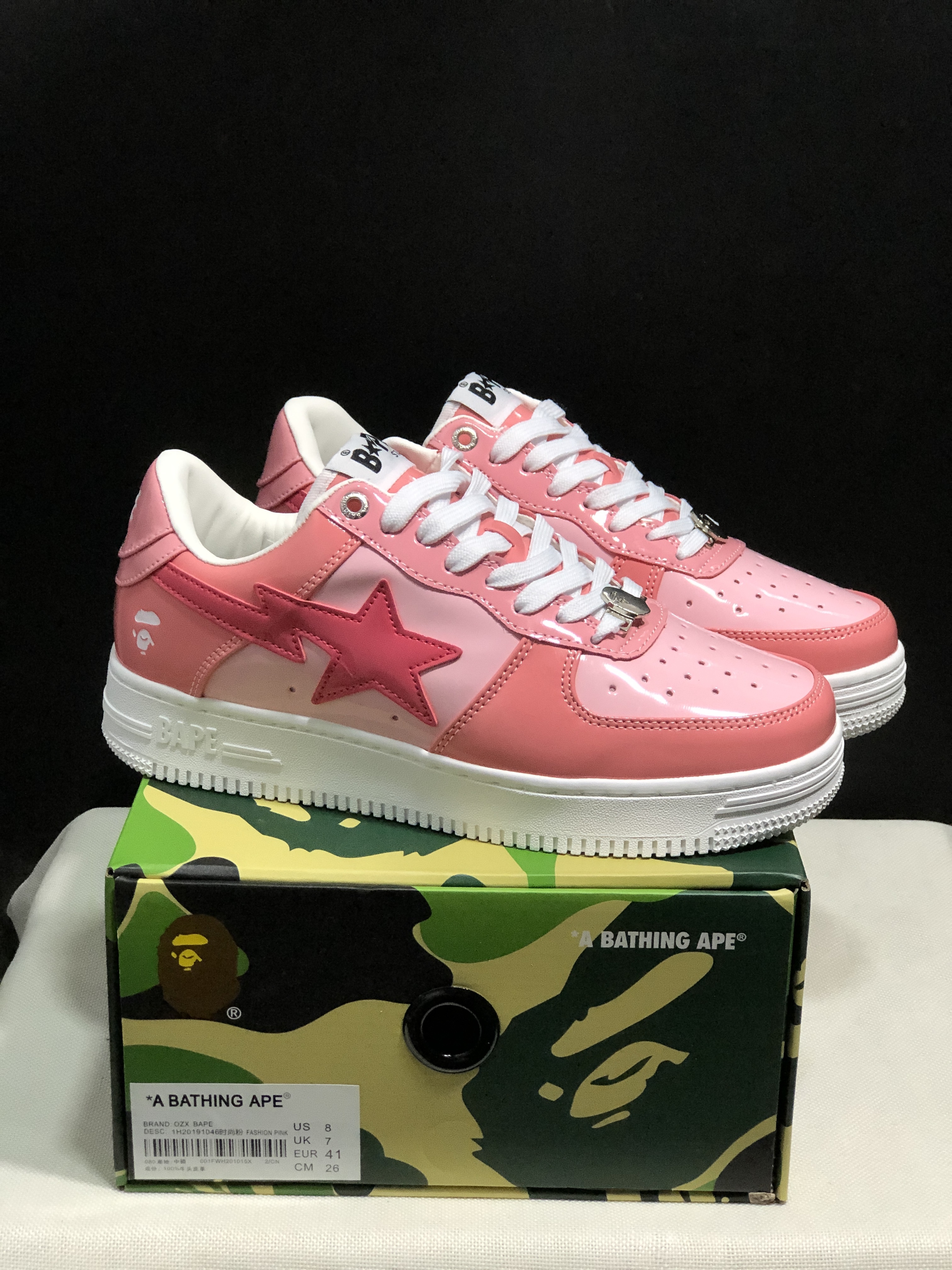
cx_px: 476
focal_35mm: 57
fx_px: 2090
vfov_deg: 33.8
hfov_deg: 25.7
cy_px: 635
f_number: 2.8
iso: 80
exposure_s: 1/30
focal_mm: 6.6
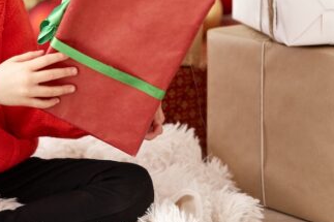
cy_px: -19
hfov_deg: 17.1
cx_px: 87
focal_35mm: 119
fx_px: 1103
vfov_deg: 11.4
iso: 200
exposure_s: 1/100
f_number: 2.5
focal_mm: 50
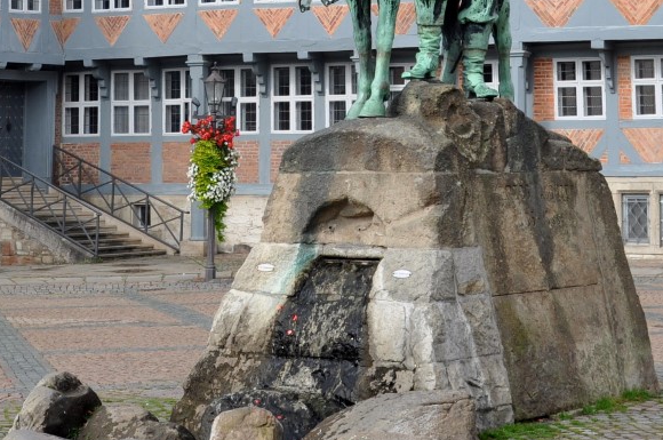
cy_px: -7
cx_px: 301
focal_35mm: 101
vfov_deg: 13.3
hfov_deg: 20.2
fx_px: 1857
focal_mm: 24
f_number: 9
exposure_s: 1/320
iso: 200
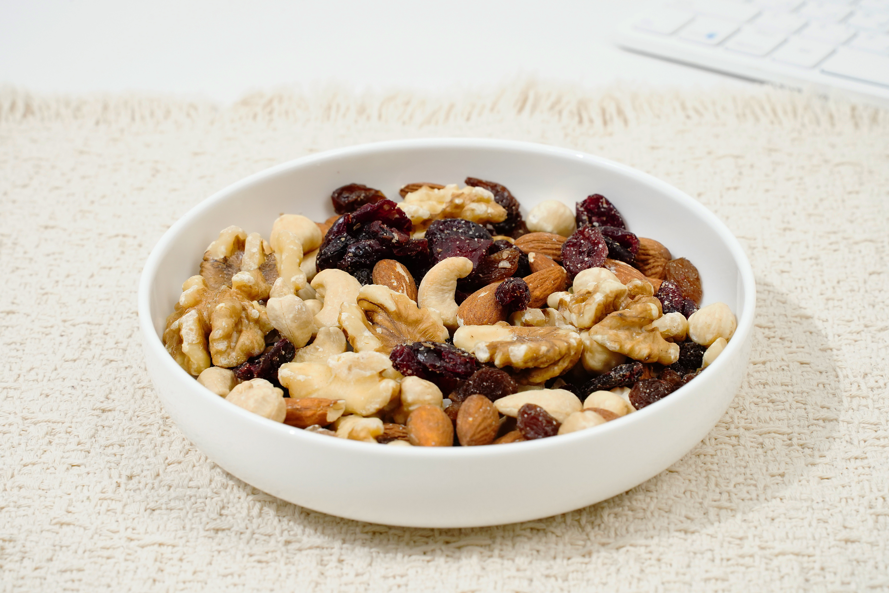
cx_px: 444
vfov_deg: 18.2
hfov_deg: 27.0
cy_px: 296
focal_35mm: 75
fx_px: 1852
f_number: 13
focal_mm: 75
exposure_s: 1/250
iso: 2500
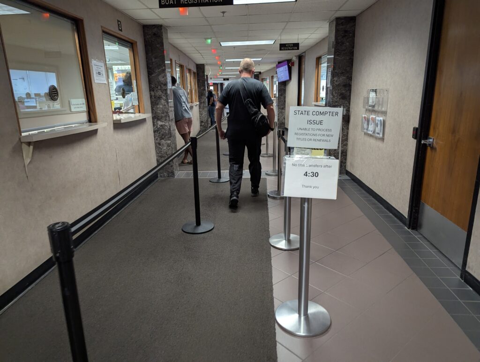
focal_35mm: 24
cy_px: 181
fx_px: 333
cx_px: 240
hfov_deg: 71.5
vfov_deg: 56.9
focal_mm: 6.81
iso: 376
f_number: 1.85
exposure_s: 1/120
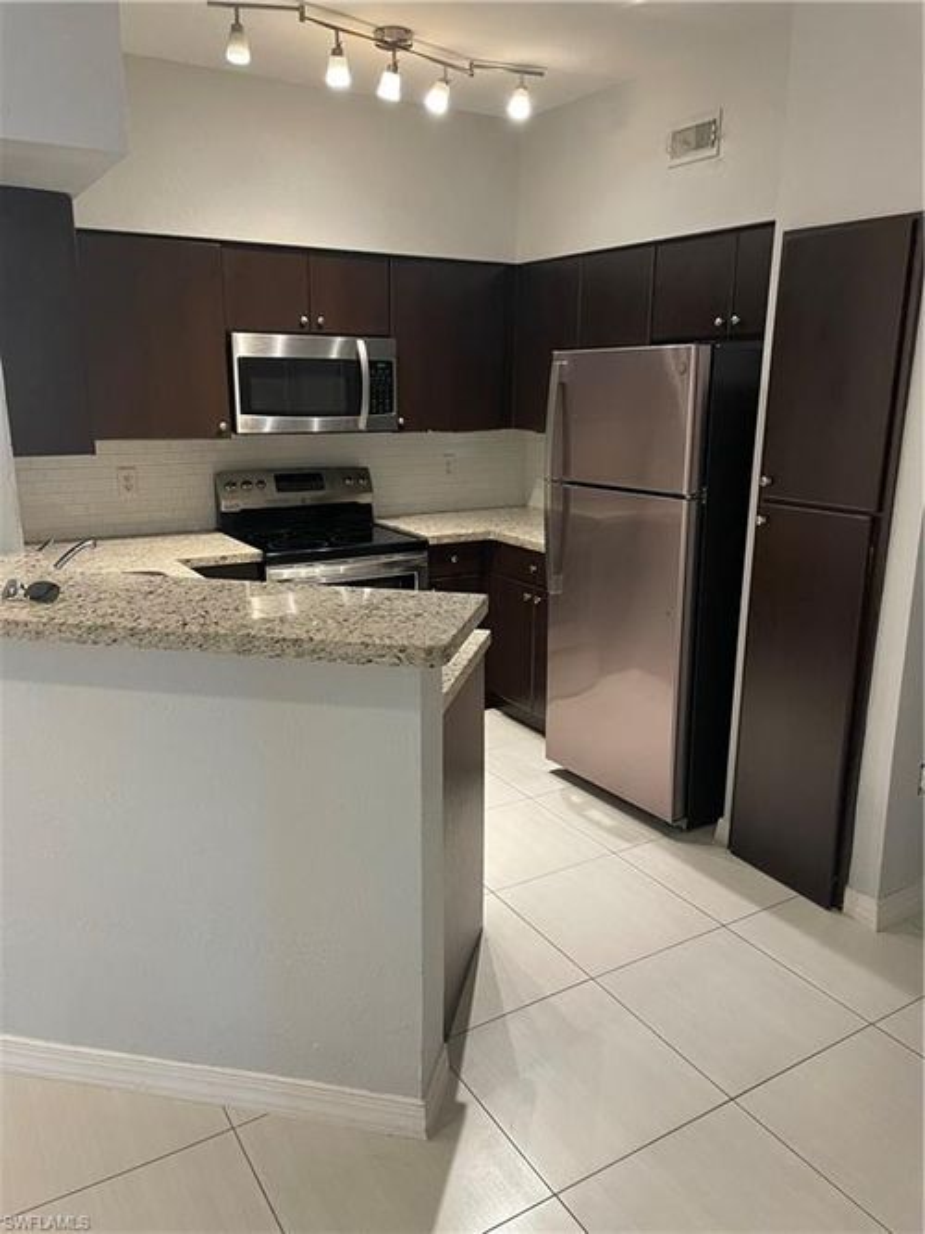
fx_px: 927
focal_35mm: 26
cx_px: 462
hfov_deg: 53.0
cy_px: 617
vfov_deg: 67.3
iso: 250
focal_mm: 4.2
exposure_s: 1/60
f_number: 1.6
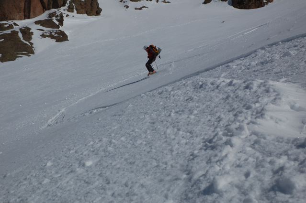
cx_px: 153
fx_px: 561
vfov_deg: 20.6
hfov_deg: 30.5
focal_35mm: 66
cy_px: 102
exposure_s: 1/640
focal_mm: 44
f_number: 18
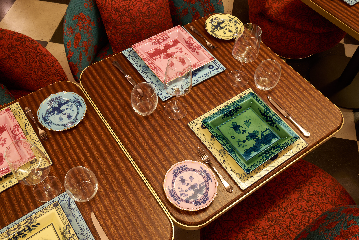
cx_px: 180
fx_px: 349
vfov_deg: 37.9
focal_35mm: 35
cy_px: 120
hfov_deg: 54.4
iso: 400
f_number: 14
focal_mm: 35
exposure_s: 1.6
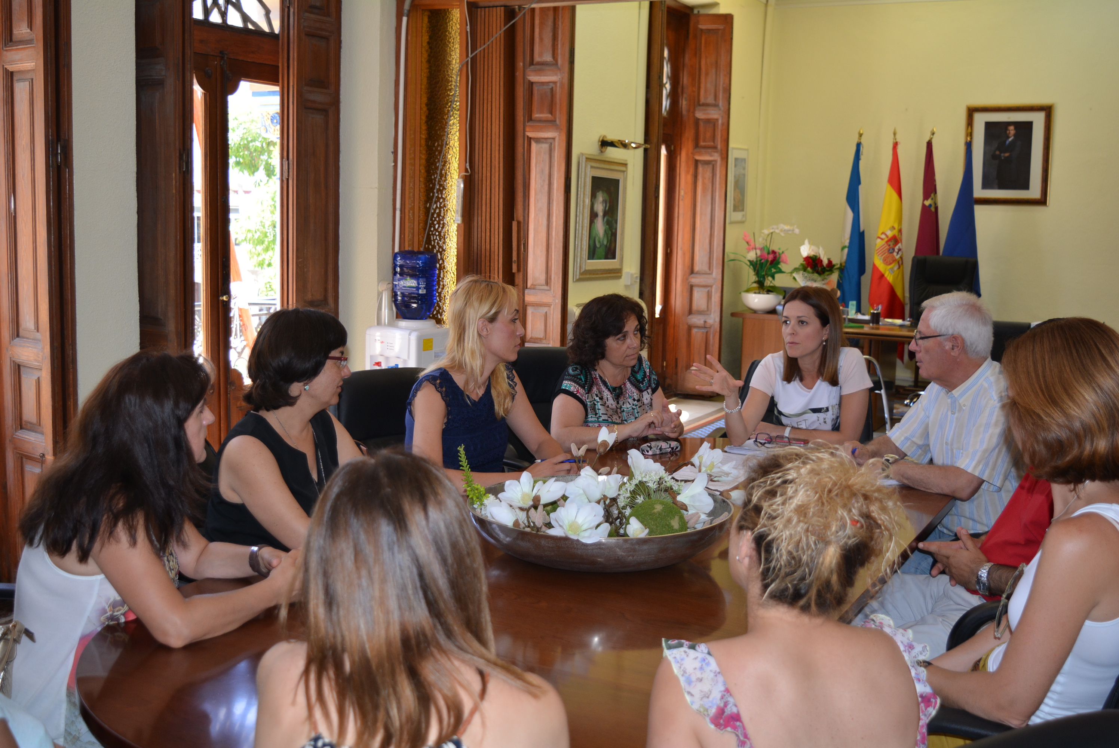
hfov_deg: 49.5
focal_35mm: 39
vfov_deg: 34.3
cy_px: 374
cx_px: 560
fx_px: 1213
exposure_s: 1/125
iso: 400
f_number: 4
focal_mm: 26
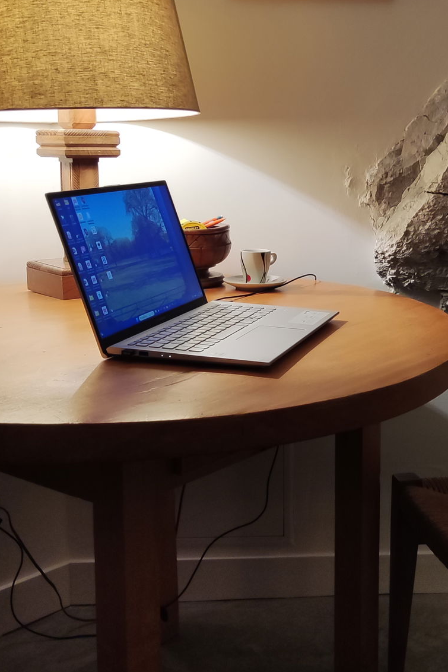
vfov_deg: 40.3
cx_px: 354
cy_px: 297
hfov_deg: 27.0
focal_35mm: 49
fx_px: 914
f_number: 1.79
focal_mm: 4.71
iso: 129
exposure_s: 1/50
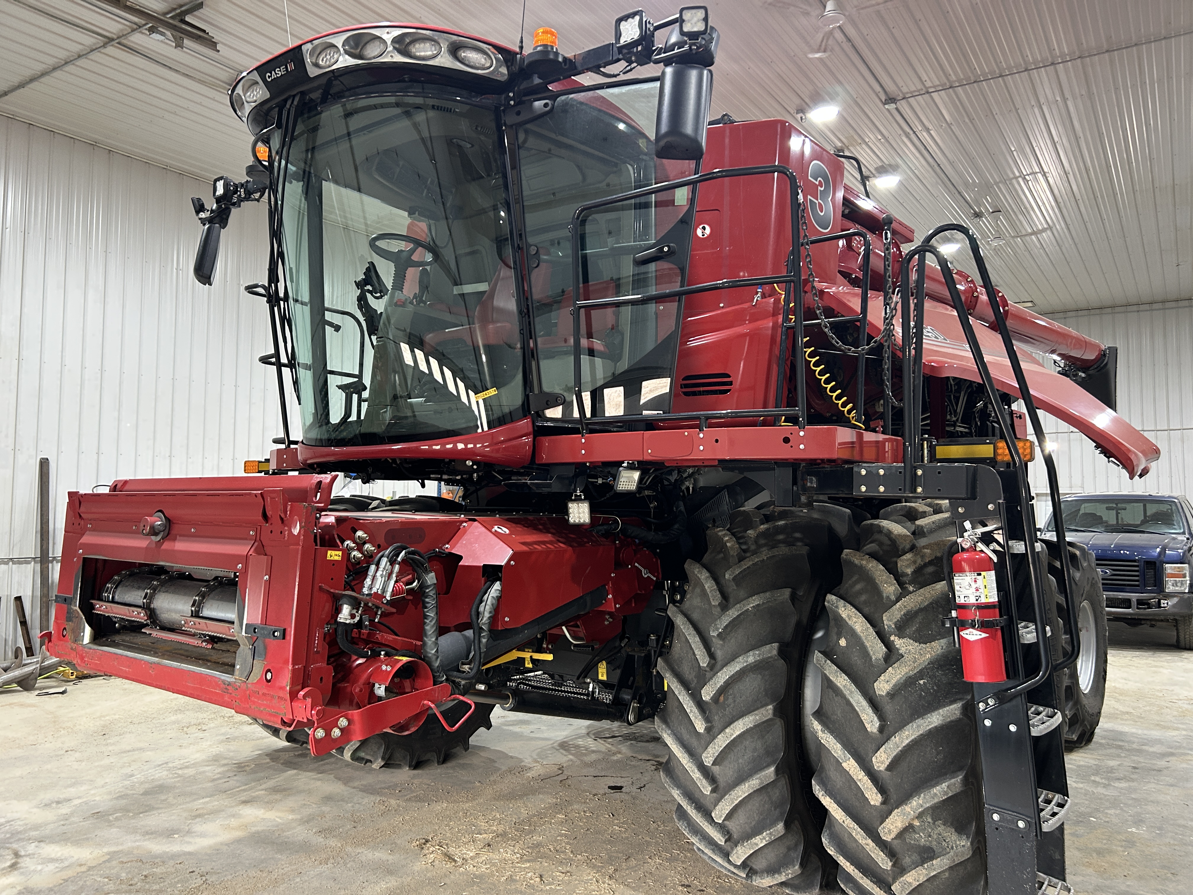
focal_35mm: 26
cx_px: 596
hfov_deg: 67.3
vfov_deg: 53.1
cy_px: 448
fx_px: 896
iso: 160
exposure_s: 1/60
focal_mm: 5.7
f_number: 1.5
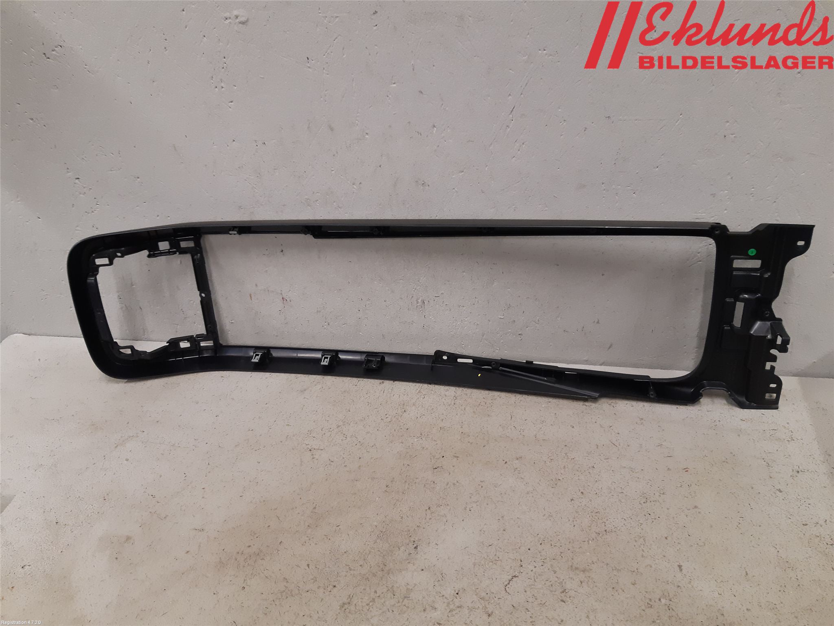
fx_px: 626
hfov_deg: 67.3
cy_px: 313
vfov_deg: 53.1
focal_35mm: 26
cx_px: 417
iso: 160
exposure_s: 1/50
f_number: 1.7
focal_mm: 3.93
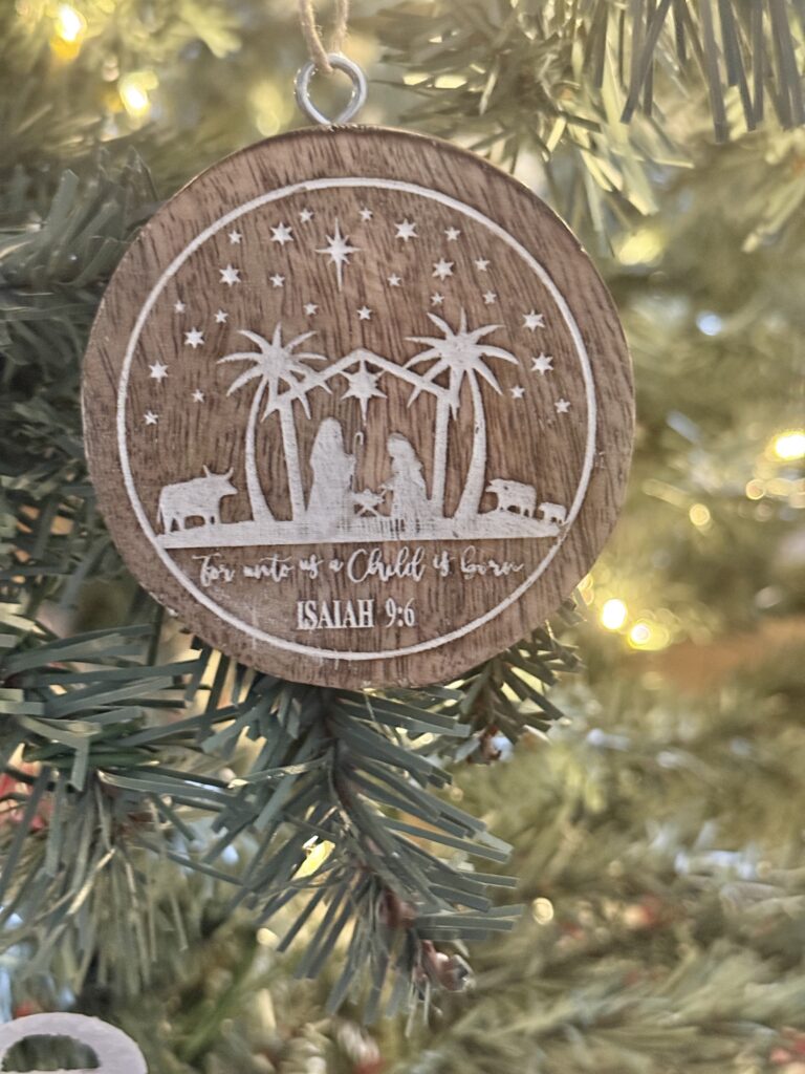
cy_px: 537
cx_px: 402
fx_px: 1488
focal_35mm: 48
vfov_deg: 39.7
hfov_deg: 30.3
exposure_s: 1/26
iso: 640
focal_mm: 6.76
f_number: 1.78
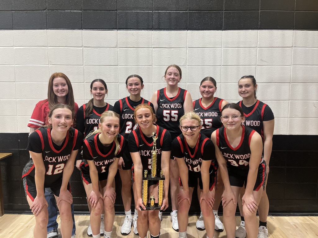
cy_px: 119
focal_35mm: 26
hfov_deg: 67.3
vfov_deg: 53.1
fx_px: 239
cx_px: 159
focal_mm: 5.1
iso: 160
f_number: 1.6
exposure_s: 1/60
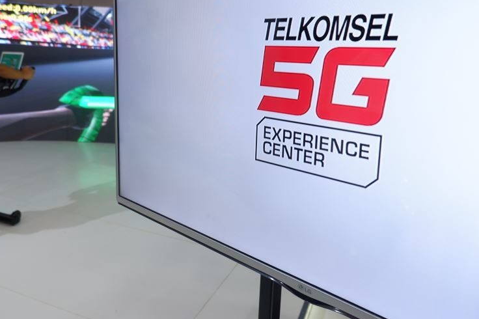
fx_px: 426
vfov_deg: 40.7
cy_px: 115
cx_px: 161
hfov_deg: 57.5
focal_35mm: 32
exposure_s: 1/45
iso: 500
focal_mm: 15.6
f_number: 3.5
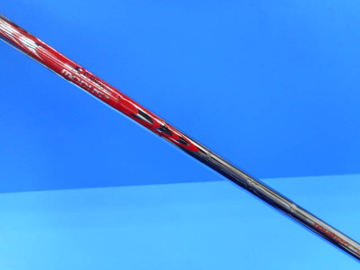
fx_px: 260
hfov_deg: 69.4
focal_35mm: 25
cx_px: 180
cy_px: 135
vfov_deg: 54.9
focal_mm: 4.5
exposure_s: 1/30
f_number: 3.7
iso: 140
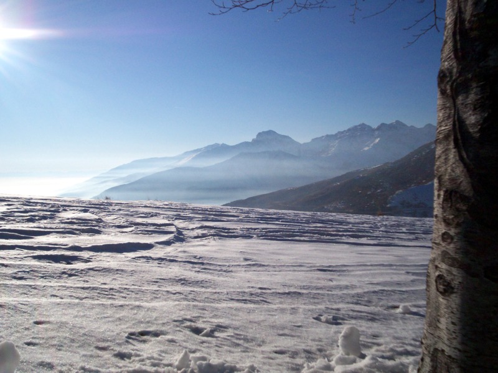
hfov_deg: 51.4
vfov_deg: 39.7
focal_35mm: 36
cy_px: 186
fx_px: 518
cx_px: 249
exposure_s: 1/2000
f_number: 4.5
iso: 100
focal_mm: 5.9
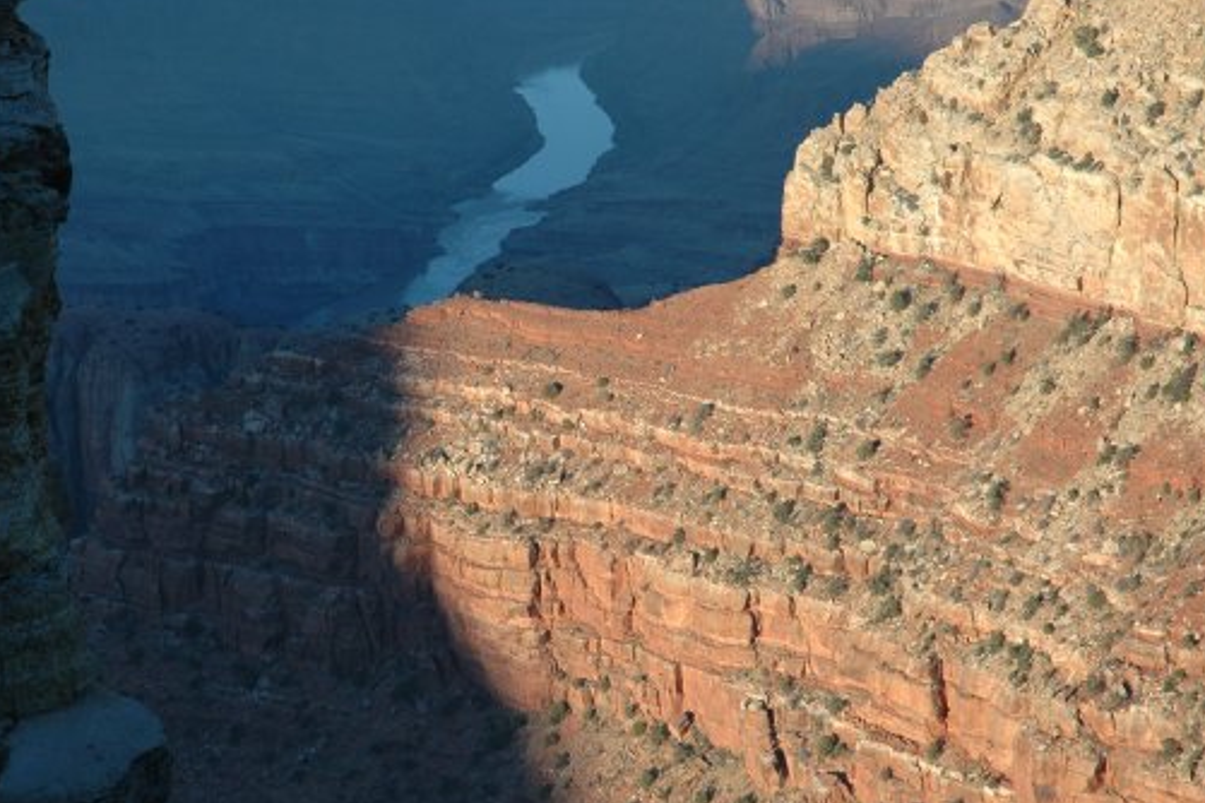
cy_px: 325
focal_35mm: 151
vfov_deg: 9.1
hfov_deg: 13.6
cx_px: 529
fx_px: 5054
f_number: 8
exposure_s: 1/250
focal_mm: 70
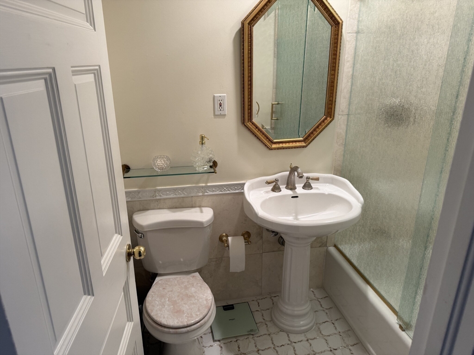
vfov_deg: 56.8
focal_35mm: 24
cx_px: 237
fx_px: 329
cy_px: 178
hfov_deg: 71.6
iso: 125
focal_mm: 6.76
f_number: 1.78
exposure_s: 1/60
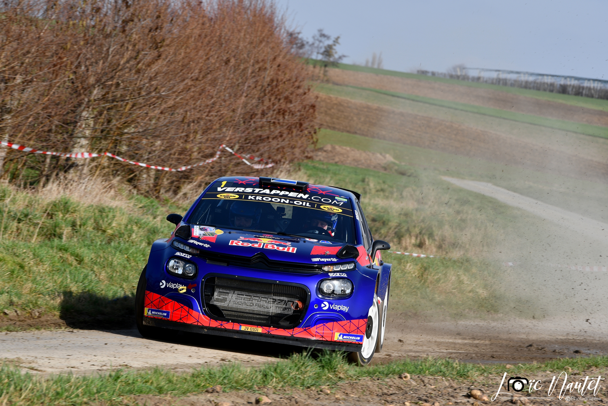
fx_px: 3802
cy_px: 203
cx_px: 304
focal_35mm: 225
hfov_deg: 9.1
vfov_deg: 6.1
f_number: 7.1
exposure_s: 1/320
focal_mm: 150
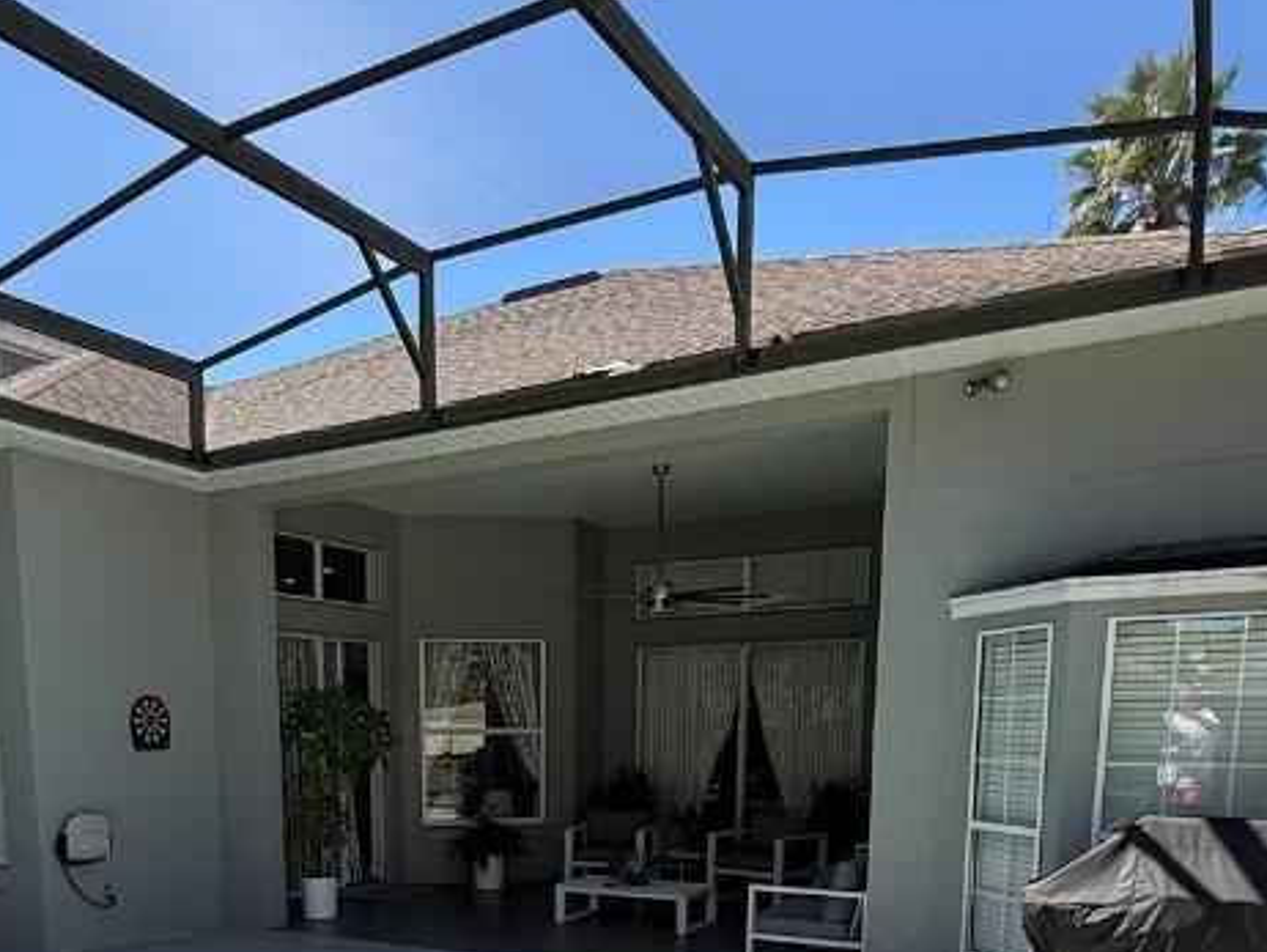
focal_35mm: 31
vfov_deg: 40.9
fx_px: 1135
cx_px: 499
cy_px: 905
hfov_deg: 57.8
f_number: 2.2
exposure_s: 1/490
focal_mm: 2.22
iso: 50
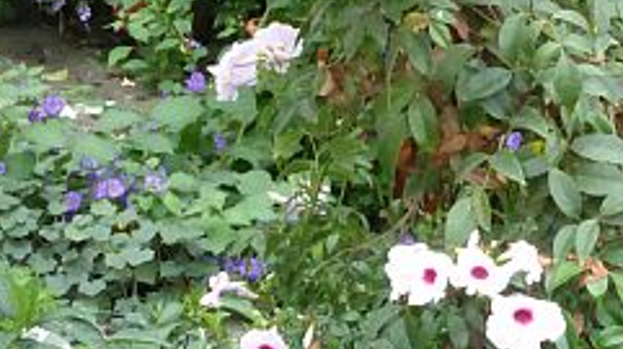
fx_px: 2723
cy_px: 504
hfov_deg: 13.0
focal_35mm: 165
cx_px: 483
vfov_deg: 7.2
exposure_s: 1/60
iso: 1000
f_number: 8
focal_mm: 10.3
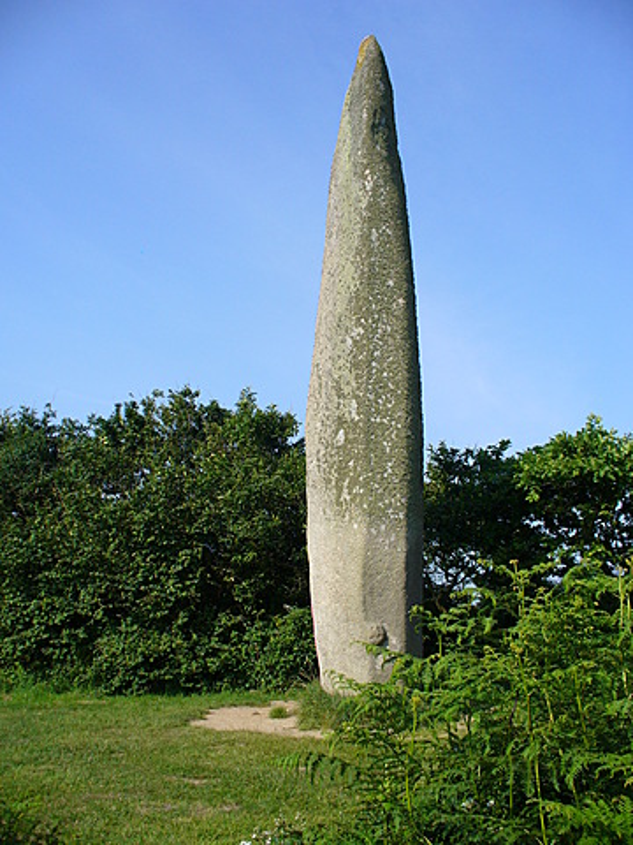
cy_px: 422
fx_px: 902
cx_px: 316
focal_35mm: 37
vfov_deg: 50.1
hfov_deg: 38.7
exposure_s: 1/320
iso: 80
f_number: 5.6
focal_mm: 6.1
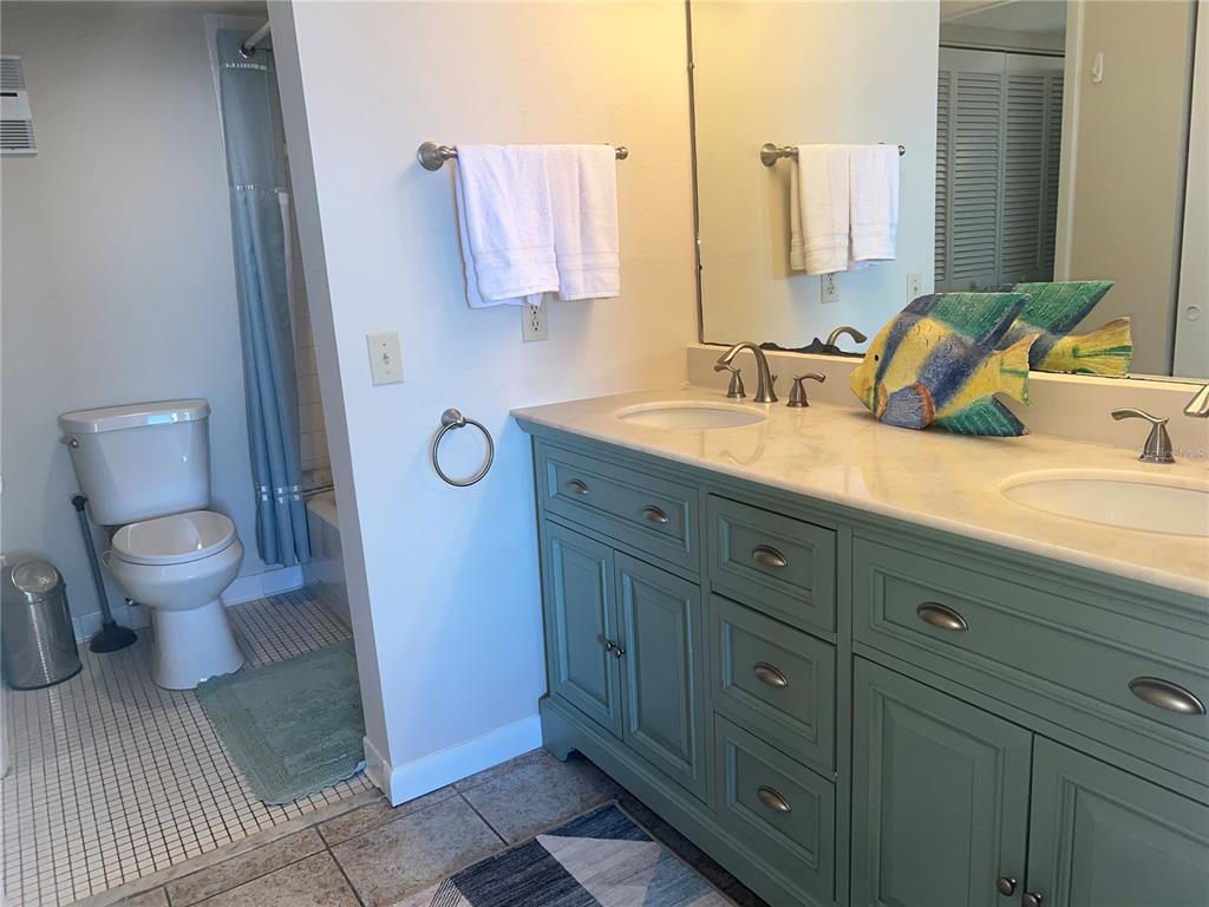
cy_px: 454
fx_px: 908
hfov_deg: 67.3
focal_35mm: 26
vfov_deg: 53.1
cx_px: 604
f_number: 1.5
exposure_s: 1/120
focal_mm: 5.7
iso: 80
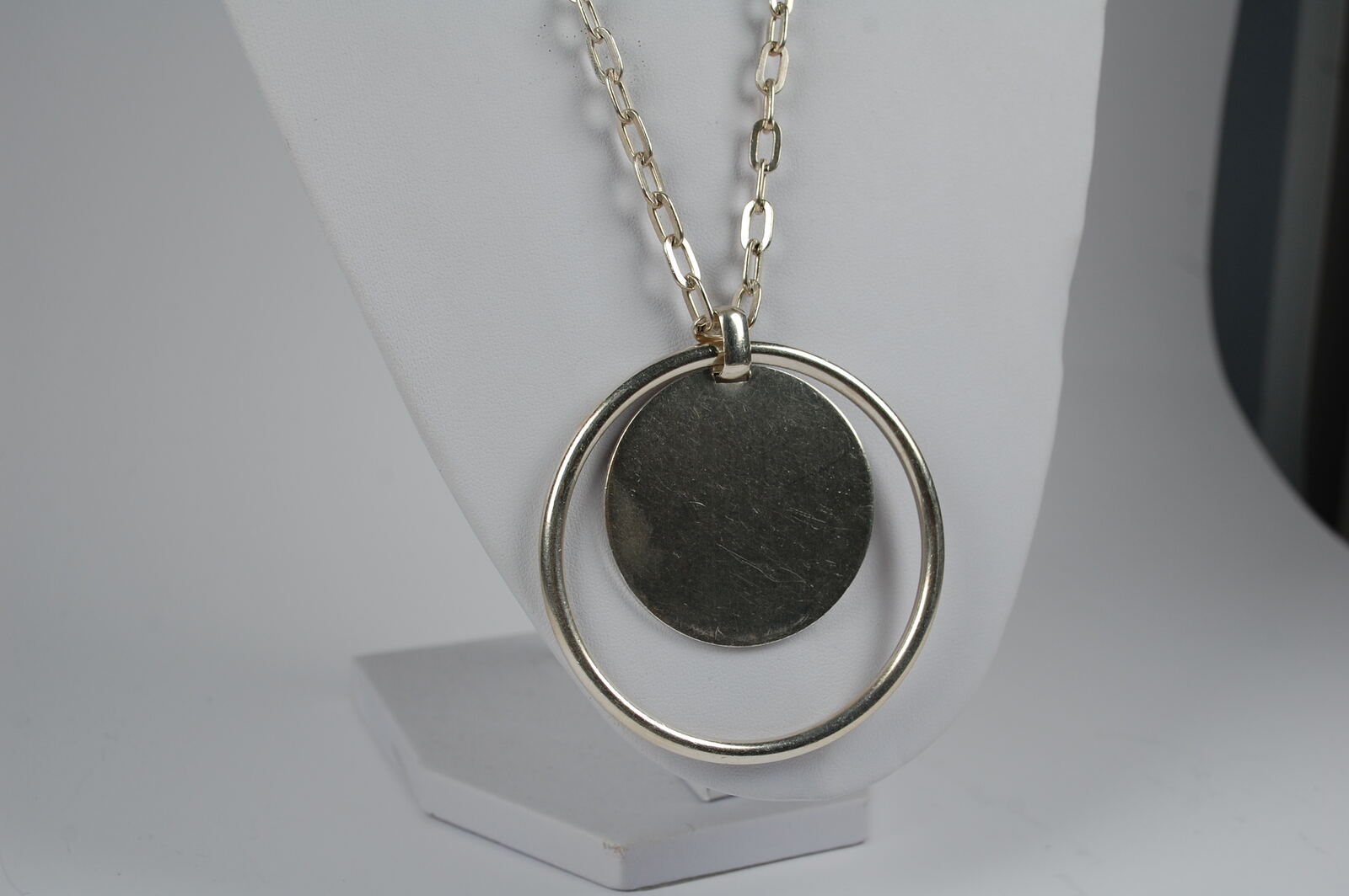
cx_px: 674
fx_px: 1797
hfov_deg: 41.1
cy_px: 448
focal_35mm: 48
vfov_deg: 28.0
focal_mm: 32
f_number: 7.1
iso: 200
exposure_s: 1/200
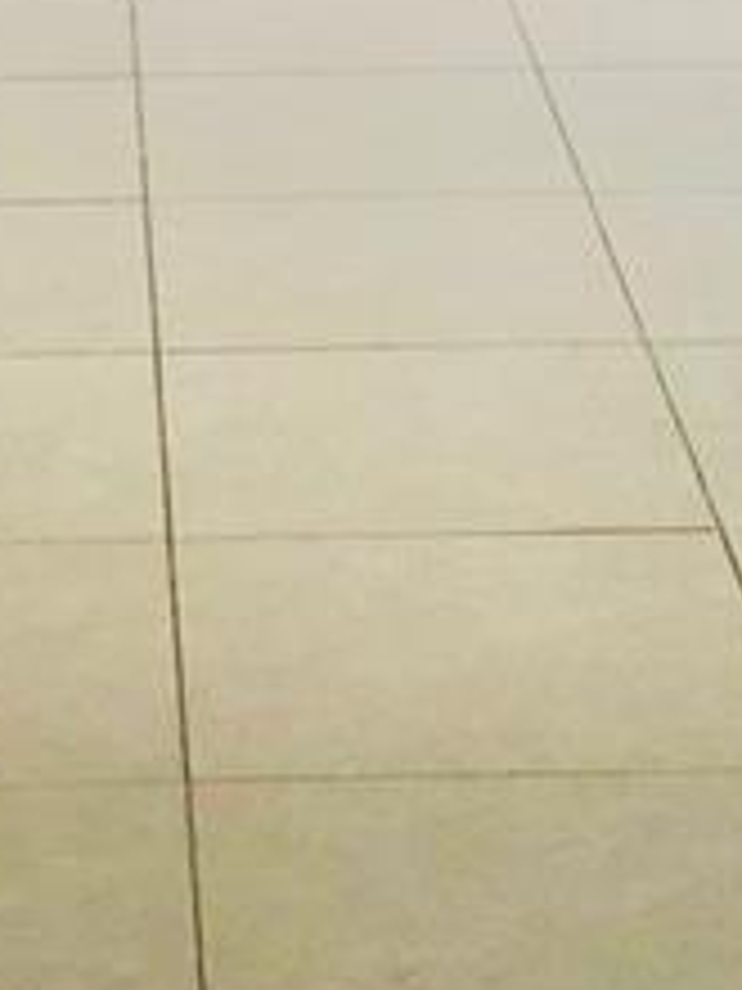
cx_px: 157
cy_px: -212
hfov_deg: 9.7
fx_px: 4373
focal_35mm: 153
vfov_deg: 12.6
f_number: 1.8
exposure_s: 1/30
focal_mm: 4
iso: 32
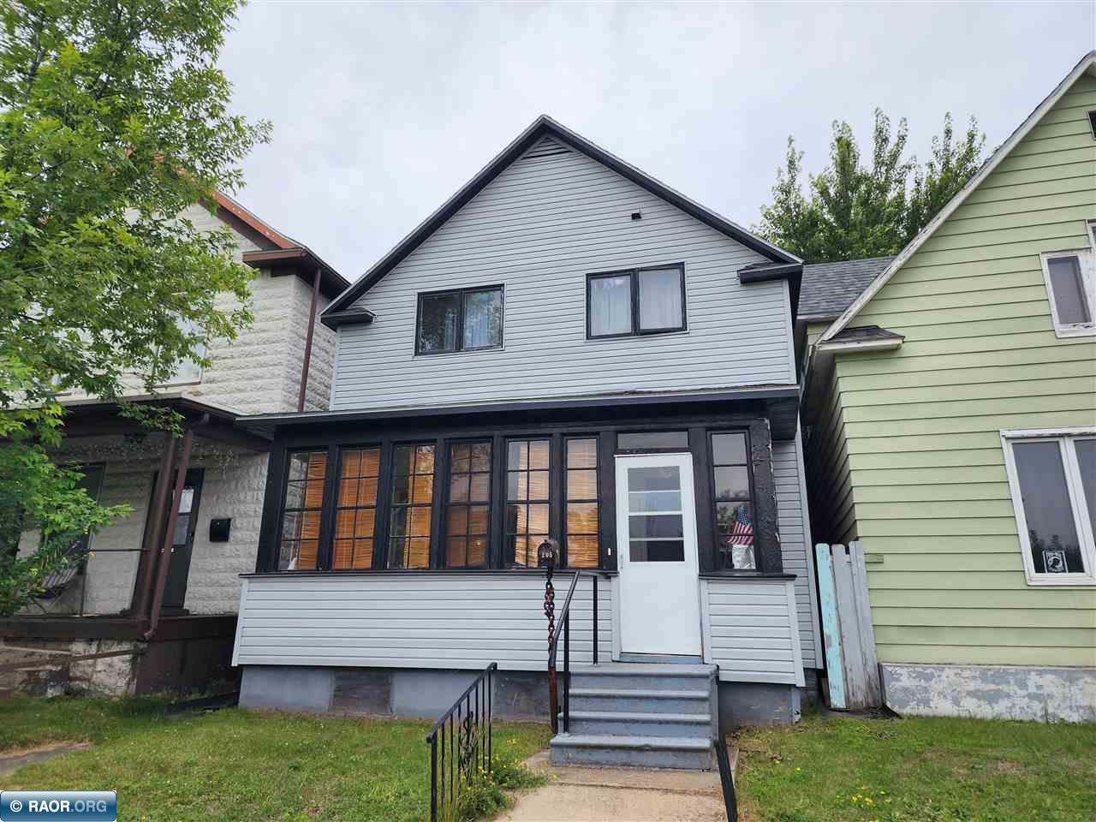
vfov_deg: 58.9
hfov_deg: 73.9
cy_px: 411
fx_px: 728
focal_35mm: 23
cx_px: 548
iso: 12
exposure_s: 1/692
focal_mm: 6.4
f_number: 1.8
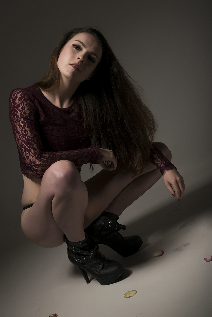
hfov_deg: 17.5
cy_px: 158
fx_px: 689
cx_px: 106
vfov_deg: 26.0
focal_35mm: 78
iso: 100
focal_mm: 52
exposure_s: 1/200
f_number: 13
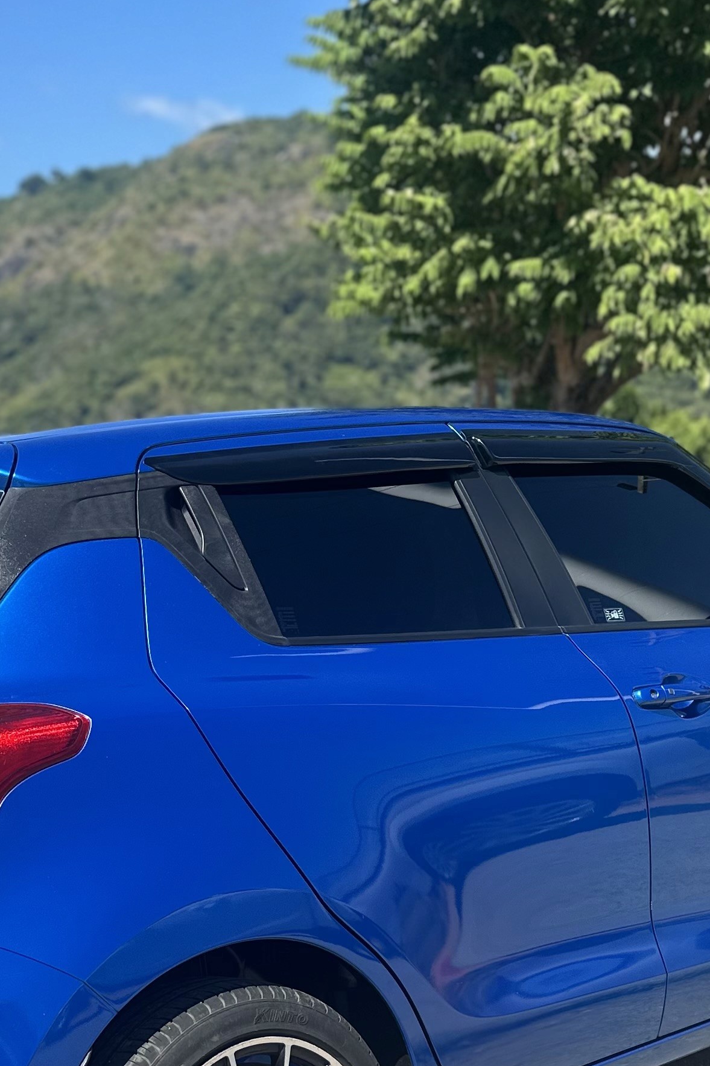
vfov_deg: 34.2
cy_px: 828
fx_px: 1686
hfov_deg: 23.8
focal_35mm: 57
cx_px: 314
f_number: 1.78
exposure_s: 1/2070
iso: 80
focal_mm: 6.86
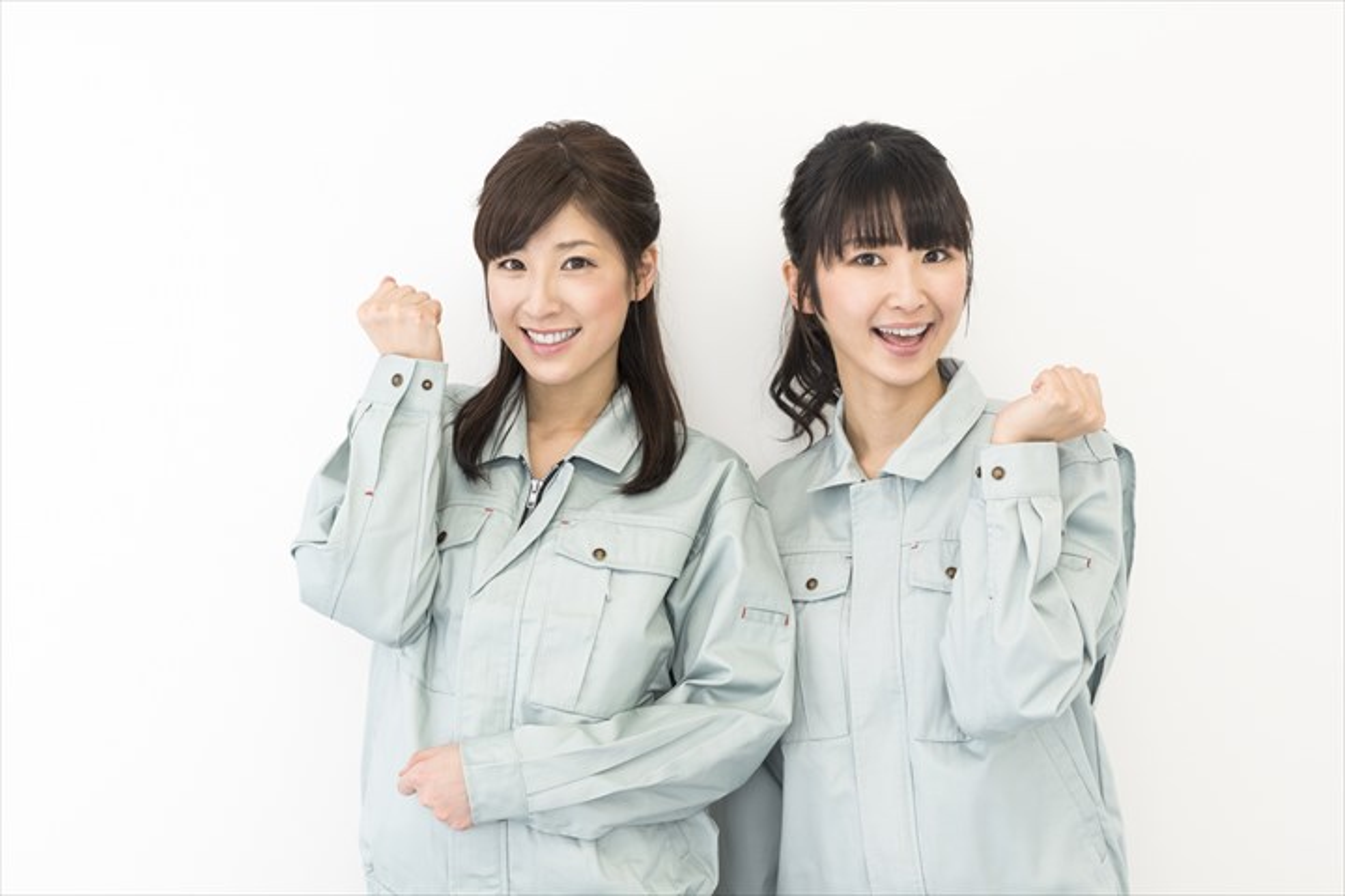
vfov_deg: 27.0
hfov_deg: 39.6
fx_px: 1868
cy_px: 448
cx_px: 672
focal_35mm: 50
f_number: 5.6
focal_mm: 50
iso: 400
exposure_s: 1/125
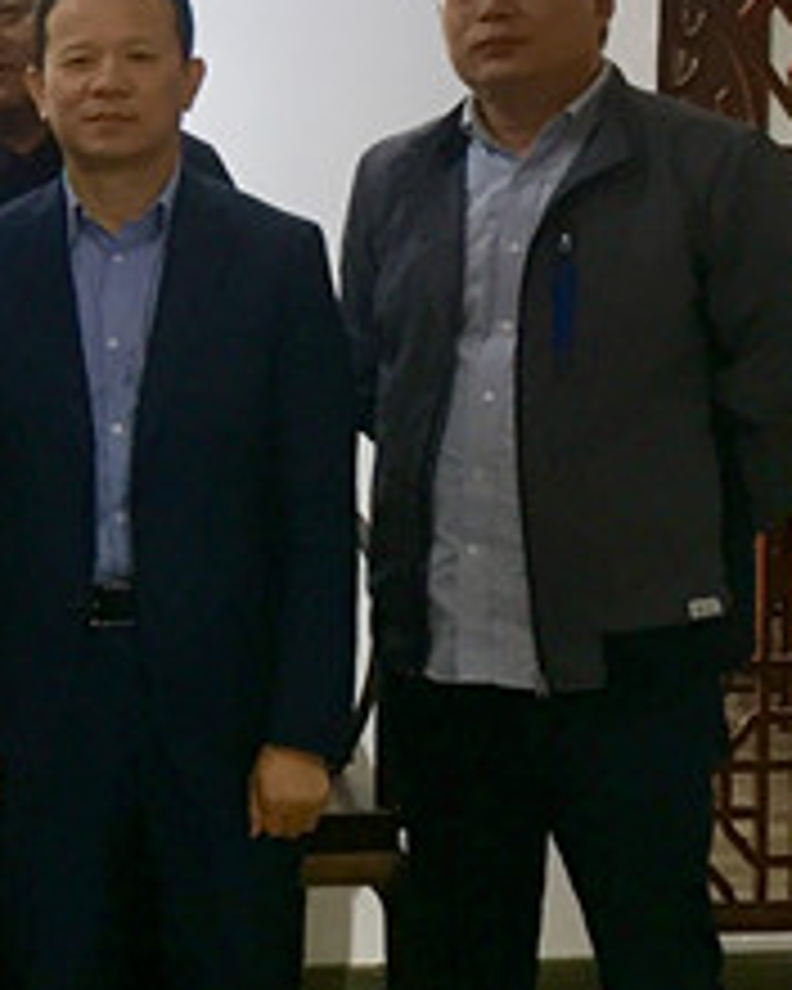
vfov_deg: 18.5
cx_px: -400
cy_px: 248
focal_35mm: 103
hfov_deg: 14.0
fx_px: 3018
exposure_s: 1/33
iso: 80
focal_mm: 4.15
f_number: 2.2
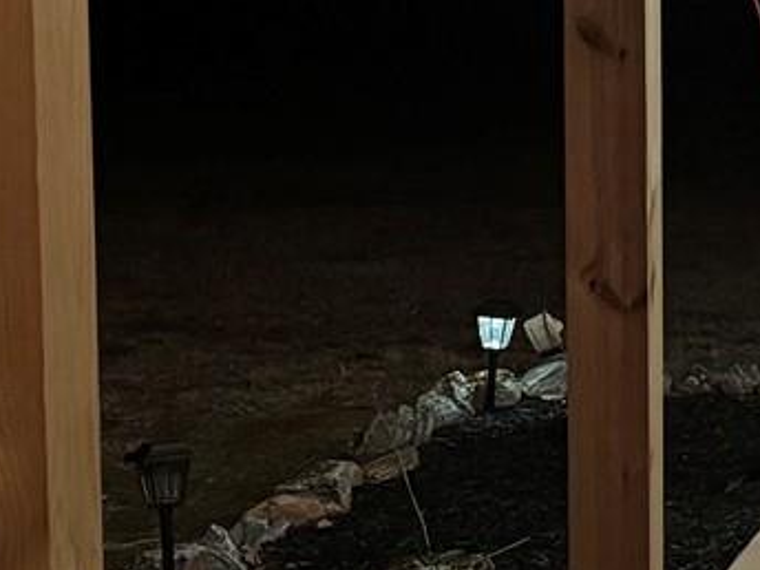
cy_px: 137
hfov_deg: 11.9
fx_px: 3403
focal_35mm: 155
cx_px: 1308
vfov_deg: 9.6
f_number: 1.6
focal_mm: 5.96
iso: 800
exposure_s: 1/30
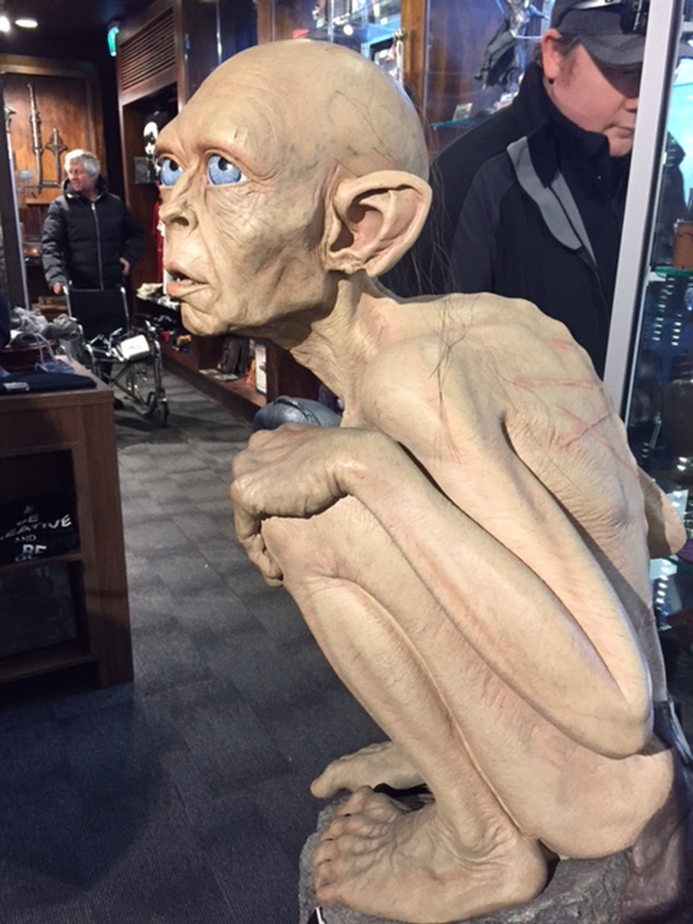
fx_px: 774
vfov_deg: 61.7
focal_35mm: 29
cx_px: 346
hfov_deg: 48.2
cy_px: 462
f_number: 2.2
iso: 250
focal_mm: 4.15
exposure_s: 1/33
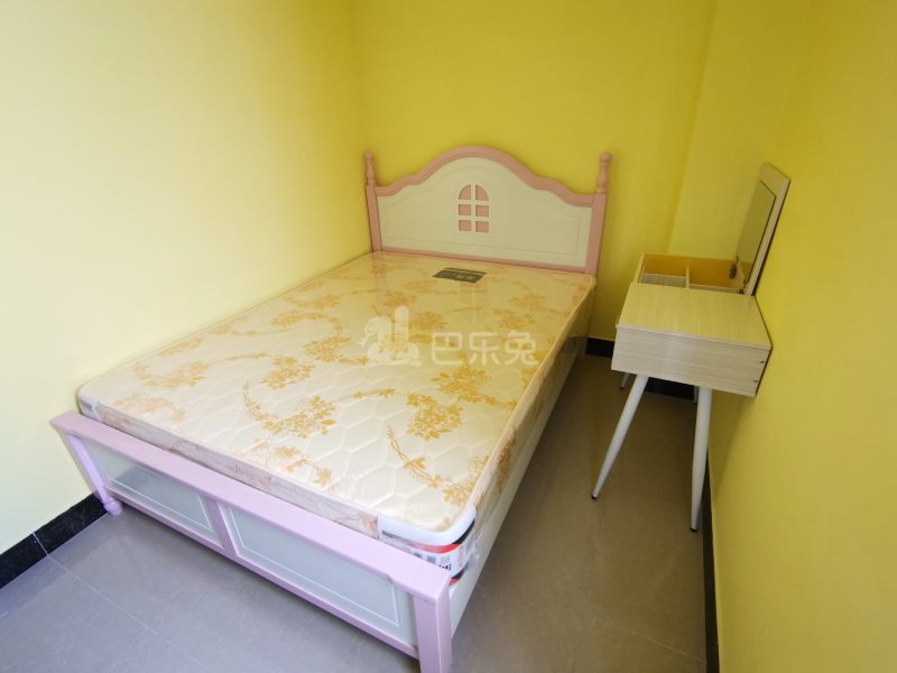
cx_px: 448
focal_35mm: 17
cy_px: 336
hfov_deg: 91.0
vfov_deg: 74.7
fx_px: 441
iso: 160
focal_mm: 2.23
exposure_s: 1/33.3
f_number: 2.2
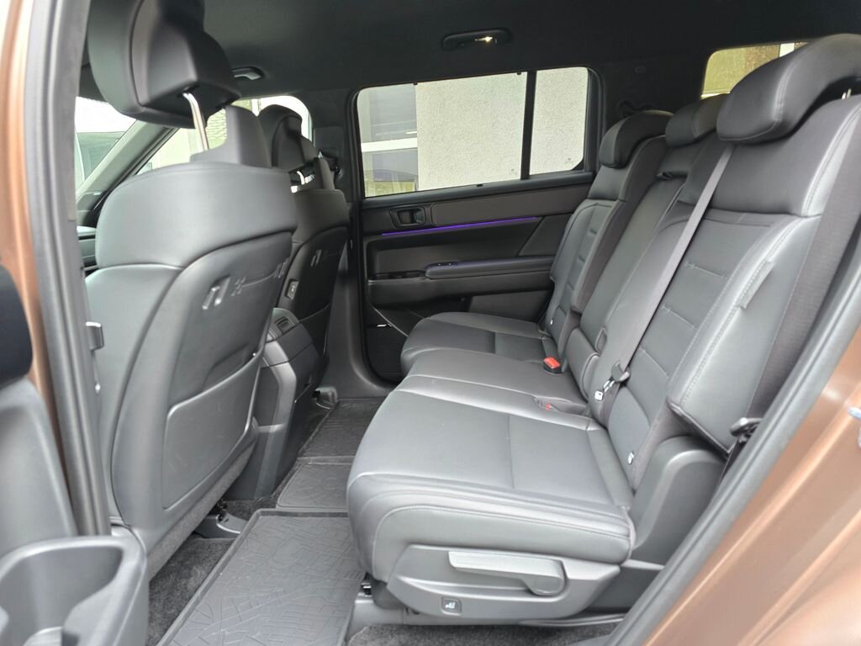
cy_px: 323
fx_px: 572
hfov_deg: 73.9
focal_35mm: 23
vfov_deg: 58.9
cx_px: 430
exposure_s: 1/60
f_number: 1.7
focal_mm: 6.3
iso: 640
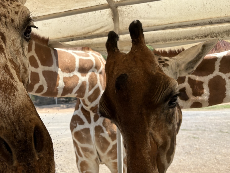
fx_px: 233
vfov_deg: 40.5
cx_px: 76
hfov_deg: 51.6
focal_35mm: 35
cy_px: 102
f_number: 1.6
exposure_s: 1/1706
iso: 50
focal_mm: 5.96
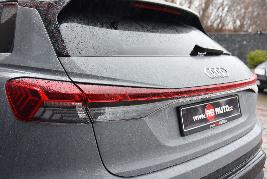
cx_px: 134
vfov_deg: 41.2
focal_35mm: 32
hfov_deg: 58.7
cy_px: 90
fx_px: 237
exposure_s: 1/60
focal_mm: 32
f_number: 4
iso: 500
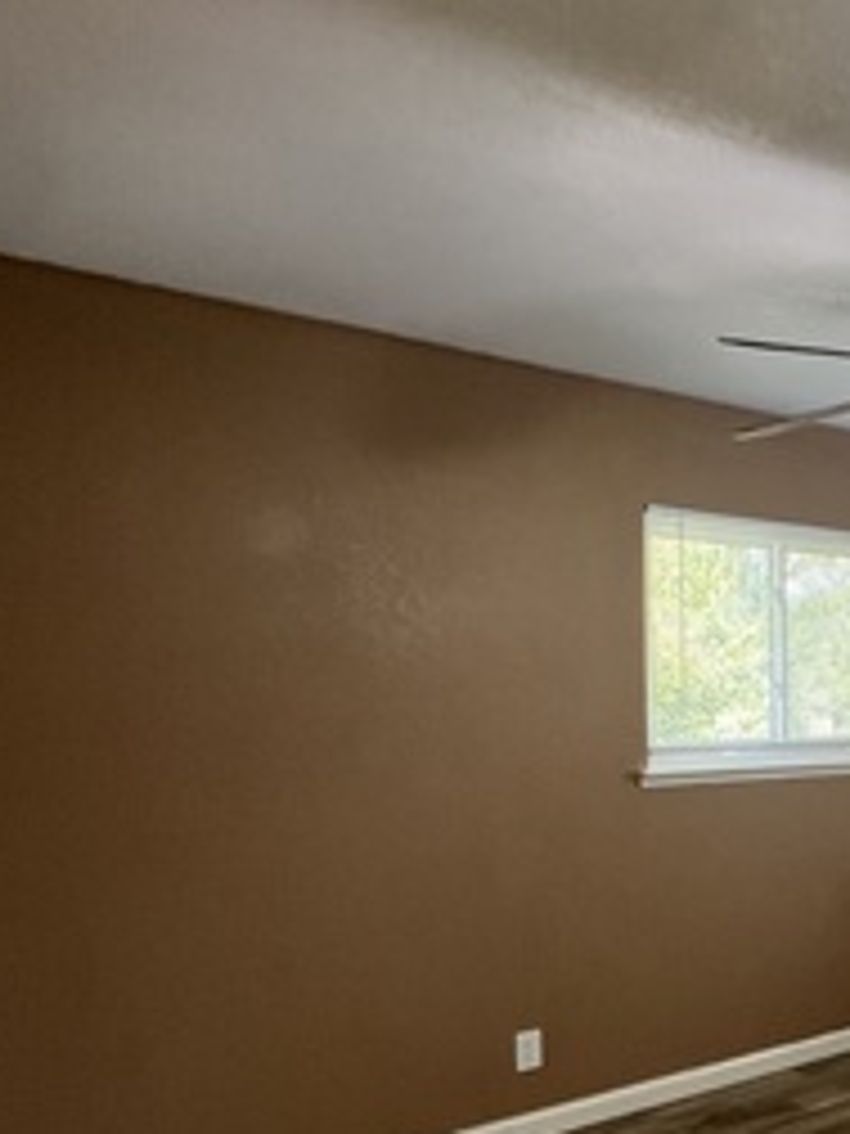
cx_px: 1016
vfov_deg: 53.8
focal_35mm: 33
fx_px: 1080
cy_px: 792
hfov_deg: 34.5
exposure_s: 1/120
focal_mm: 1.57
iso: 250
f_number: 1.8
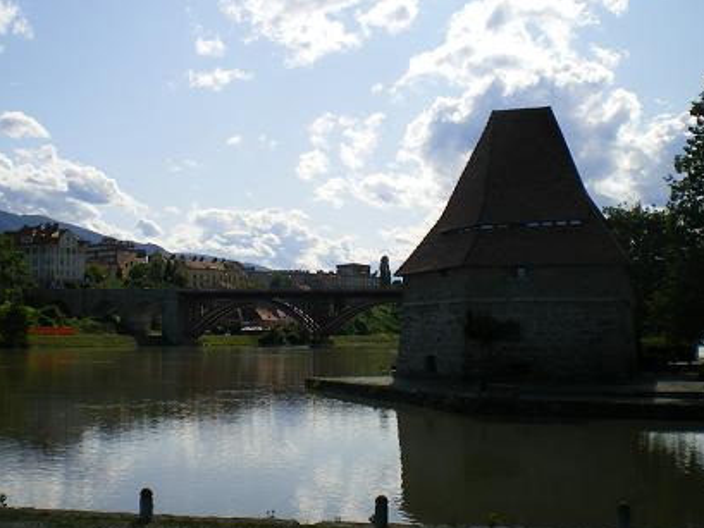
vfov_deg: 29.7
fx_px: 997
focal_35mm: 49
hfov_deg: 38.8
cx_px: 286
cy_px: 299
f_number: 4.6
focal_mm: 6.3
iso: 64
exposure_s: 1/800
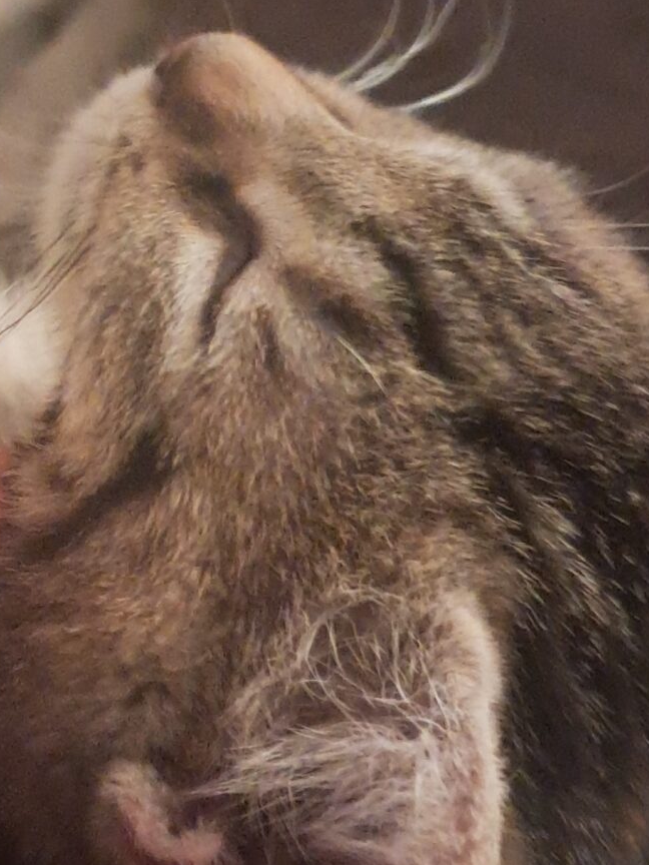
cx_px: 37
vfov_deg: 24.4
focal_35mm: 80
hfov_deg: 18.1
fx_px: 2000
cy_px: 410
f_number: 1.8
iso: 1250
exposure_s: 1/10
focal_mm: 4
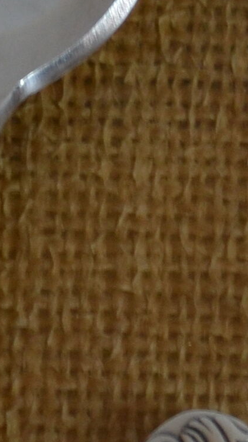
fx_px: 4760
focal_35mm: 407
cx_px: 929
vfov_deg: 5.3
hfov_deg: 2.9
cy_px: 172
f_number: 5.3
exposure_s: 1/80
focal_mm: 42
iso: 400
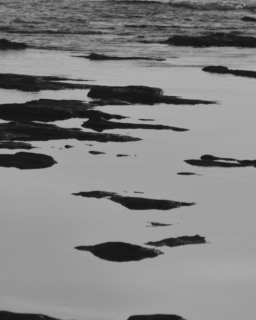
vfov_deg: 3.0
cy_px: 120
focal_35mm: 641
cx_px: 141
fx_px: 6070
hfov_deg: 2.4
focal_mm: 210
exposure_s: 1/500
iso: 100
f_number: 5.6
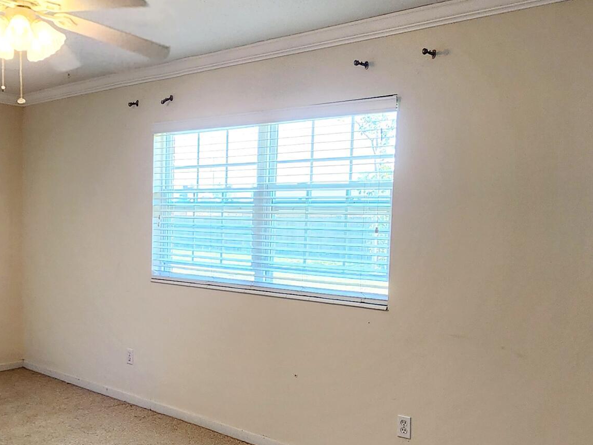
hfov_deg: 52.2
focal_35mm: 34
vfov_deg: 41.6
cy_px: 267
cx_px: 169
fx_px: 582
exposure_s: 1/60.2
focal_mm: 2.2
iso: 100
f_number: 2.2
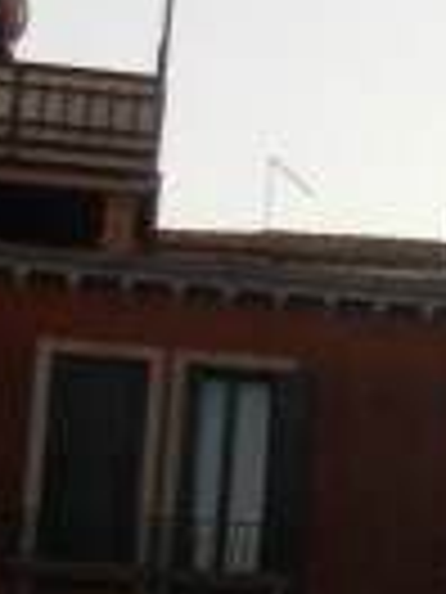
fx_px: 3006
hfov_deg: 7.9
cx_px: 1009
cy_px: 382
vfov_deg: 11.3
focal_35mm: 175
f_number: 3.5
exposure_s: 1/420
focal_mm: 5.4
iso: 160
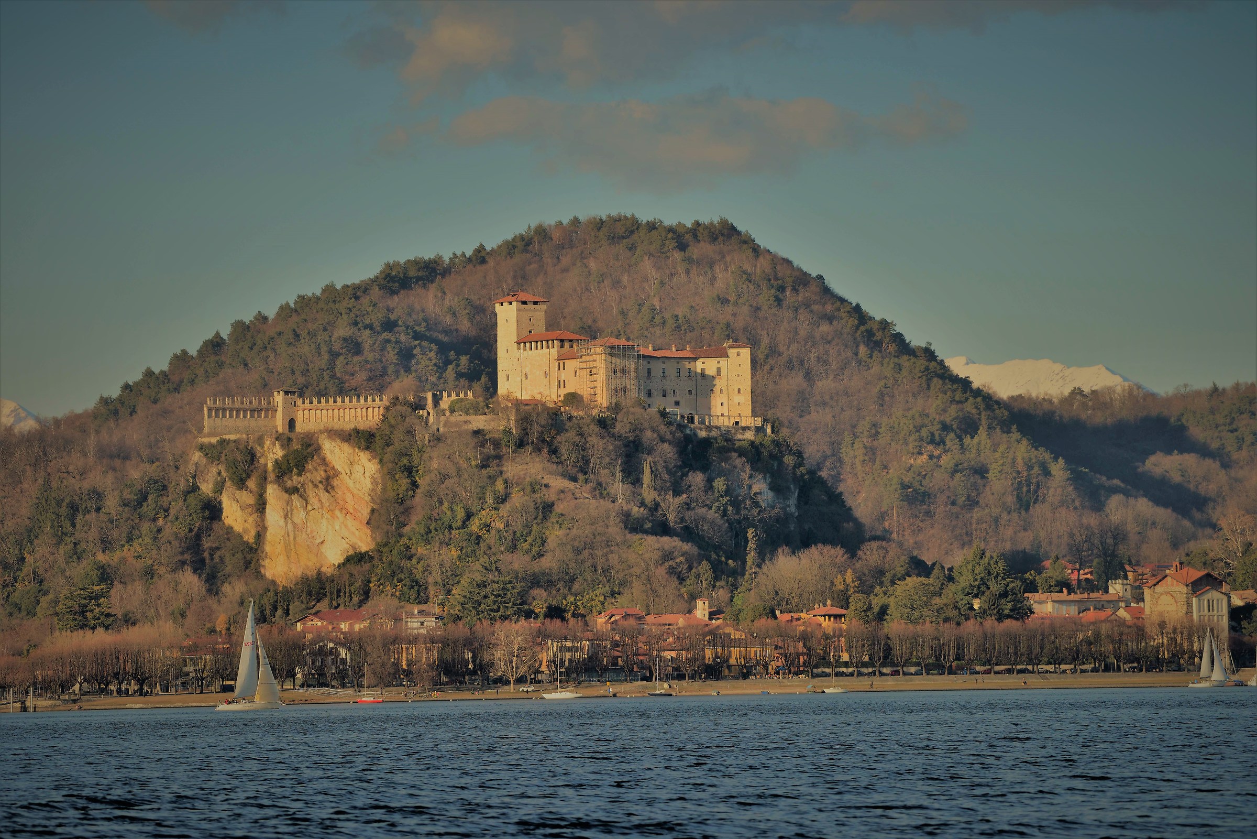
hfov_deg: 10.3
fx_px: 6984
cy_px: 420
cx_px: 628
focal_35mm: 200
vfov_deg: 6.9
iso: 100
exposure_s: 1/400
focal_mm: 200
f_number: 7.1
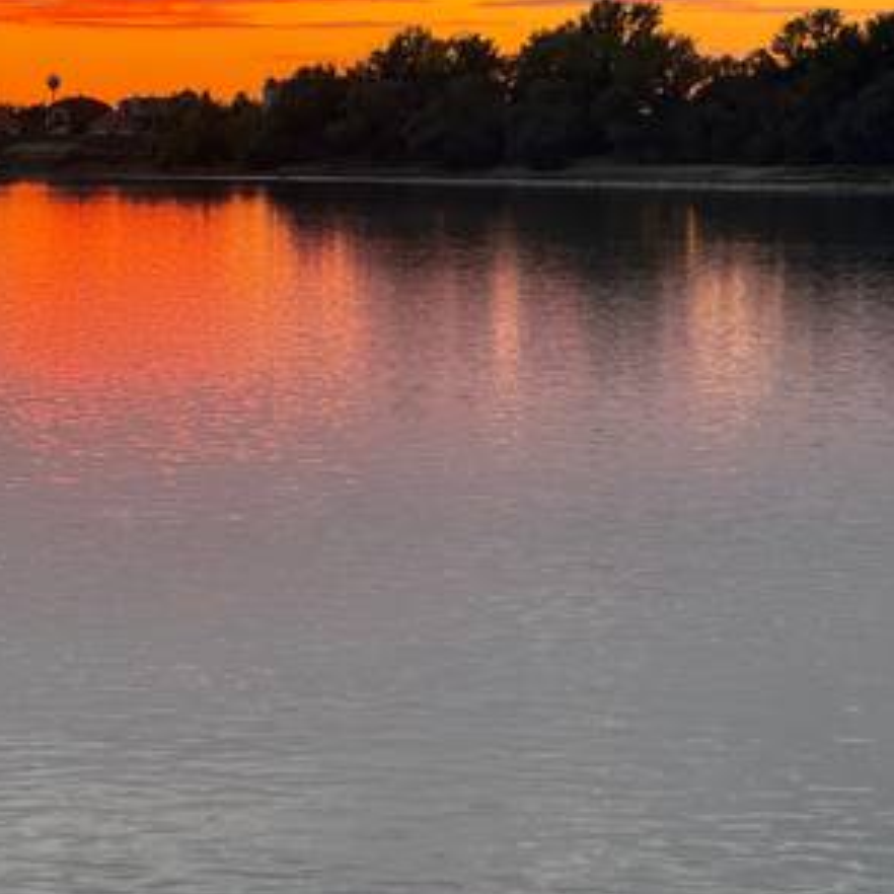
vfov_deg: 10.1
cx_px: 225
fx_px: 5055
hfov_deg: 10.1
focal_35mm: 173
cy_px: 459
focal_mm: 15.66
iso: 160
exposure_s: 1/99
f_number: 2.8
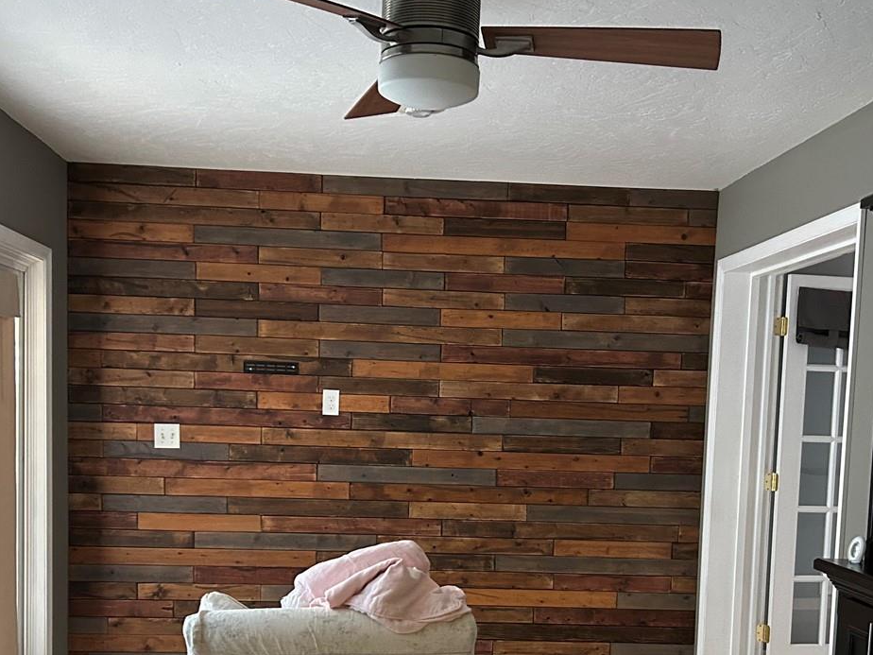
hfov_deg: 42.1
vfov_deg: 31.6
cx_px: 452
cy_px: 498
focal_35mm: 45
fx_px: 1135
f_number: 1.5
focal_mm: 5.7
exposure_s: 1/60
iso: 500
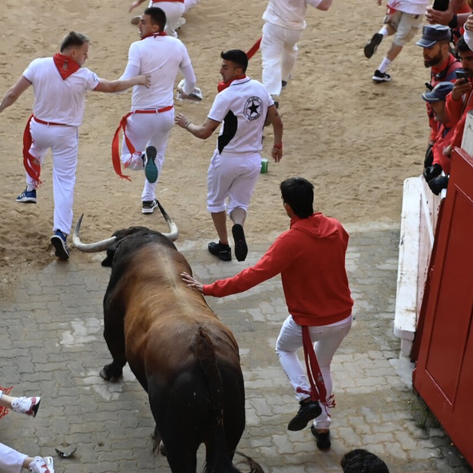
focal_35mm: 45
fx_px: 696
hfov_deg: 36.9
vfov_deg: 37.6
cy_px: 238
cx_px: 136
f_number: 4
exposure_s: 1/2500
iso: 2000
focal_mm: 35
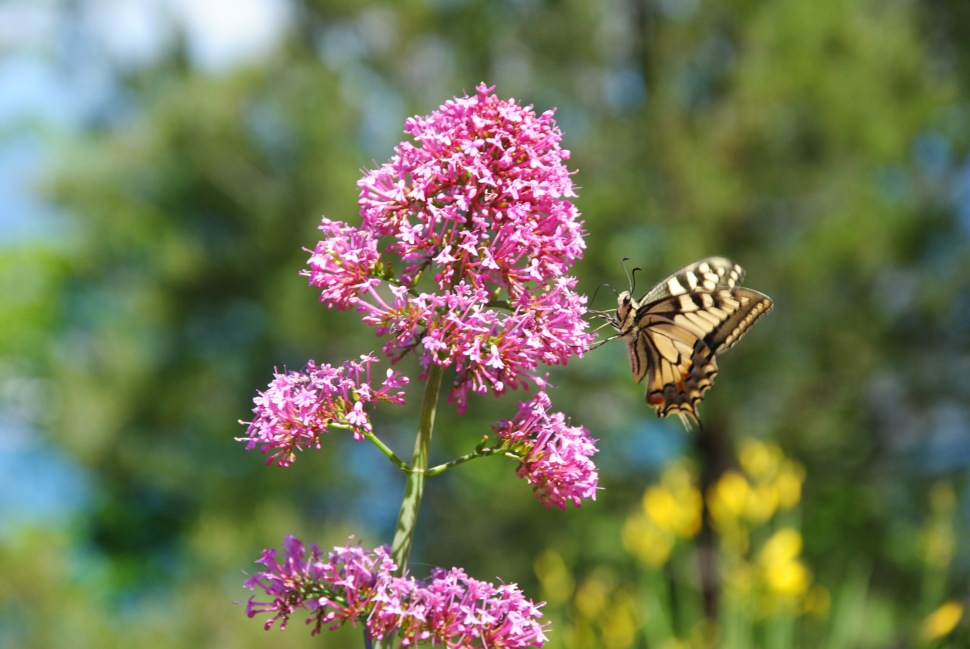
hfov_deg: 13.0
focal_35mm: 158
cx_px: 485
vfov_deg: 8.7
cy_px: 324
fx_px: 4248
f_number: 8
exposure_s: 1/125
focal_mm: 105
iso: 100
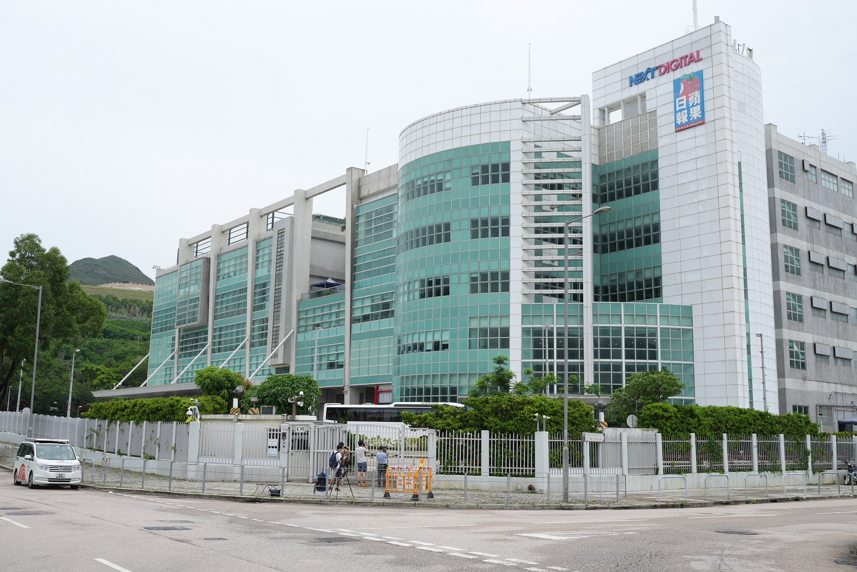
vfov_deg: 36.9
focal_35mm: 36
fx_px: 857
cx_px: 428
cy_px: 286
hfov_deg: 53.1
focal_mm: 36
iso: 200
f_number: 5.6
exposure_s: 1/640
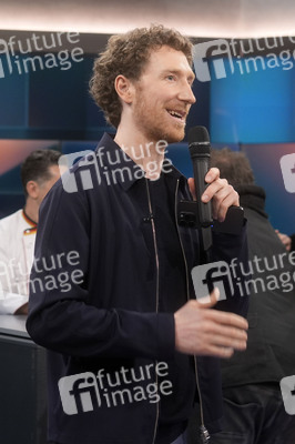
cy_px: 222
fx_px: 554
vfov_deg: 43.6
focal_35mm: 45
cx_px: 148
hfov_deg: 29.8
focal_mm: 30
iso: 640
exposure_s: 1/160
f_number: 2.2
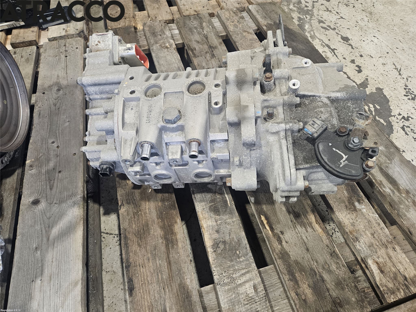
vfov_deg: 58.9
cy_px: 156
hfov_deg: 73.9
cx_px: 208
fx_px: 276
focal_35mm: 23
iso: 160
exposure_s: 1/100
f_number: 1.8
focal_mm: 5.4
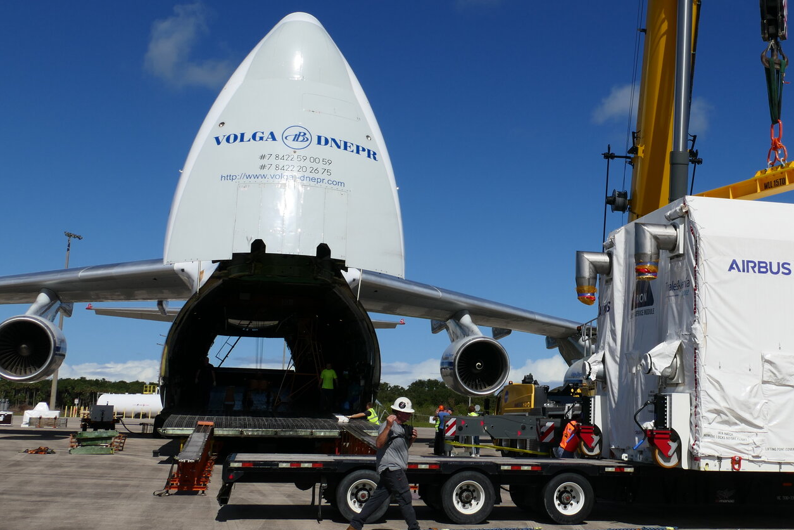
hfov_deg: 39.7
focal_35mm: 49
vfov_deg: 27.4
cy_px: 183
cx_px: 546
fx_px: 1081
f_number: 8
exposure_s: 1/800
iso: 125
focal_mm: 11.7
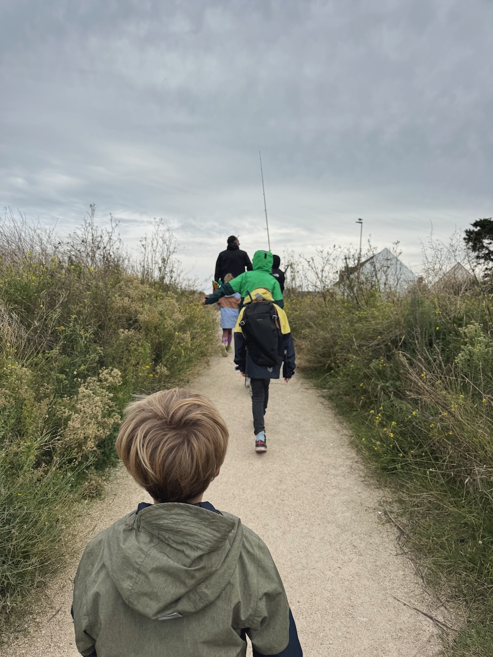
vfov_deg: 71.6
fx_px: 456
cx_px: 246
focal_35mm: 24
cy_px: 328
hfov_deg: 56.8
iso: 80
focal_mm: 6.76
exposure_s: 1/3802
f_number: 1.78
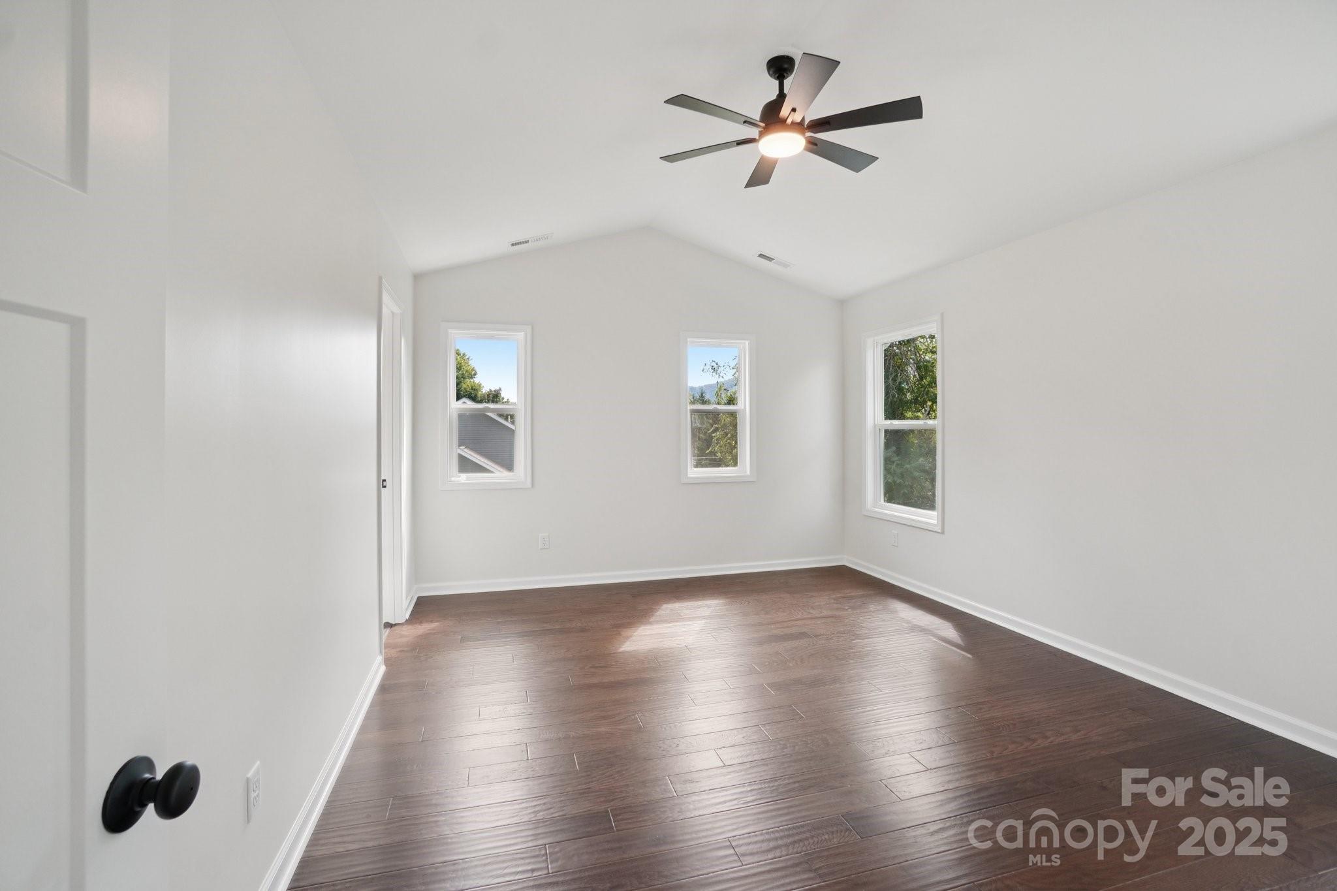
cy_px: 446
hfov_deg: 100.4
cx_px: 668
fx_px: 557
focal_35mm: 15
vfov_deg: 77.3
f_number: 8
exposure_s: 1/30
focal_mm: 10
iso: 200
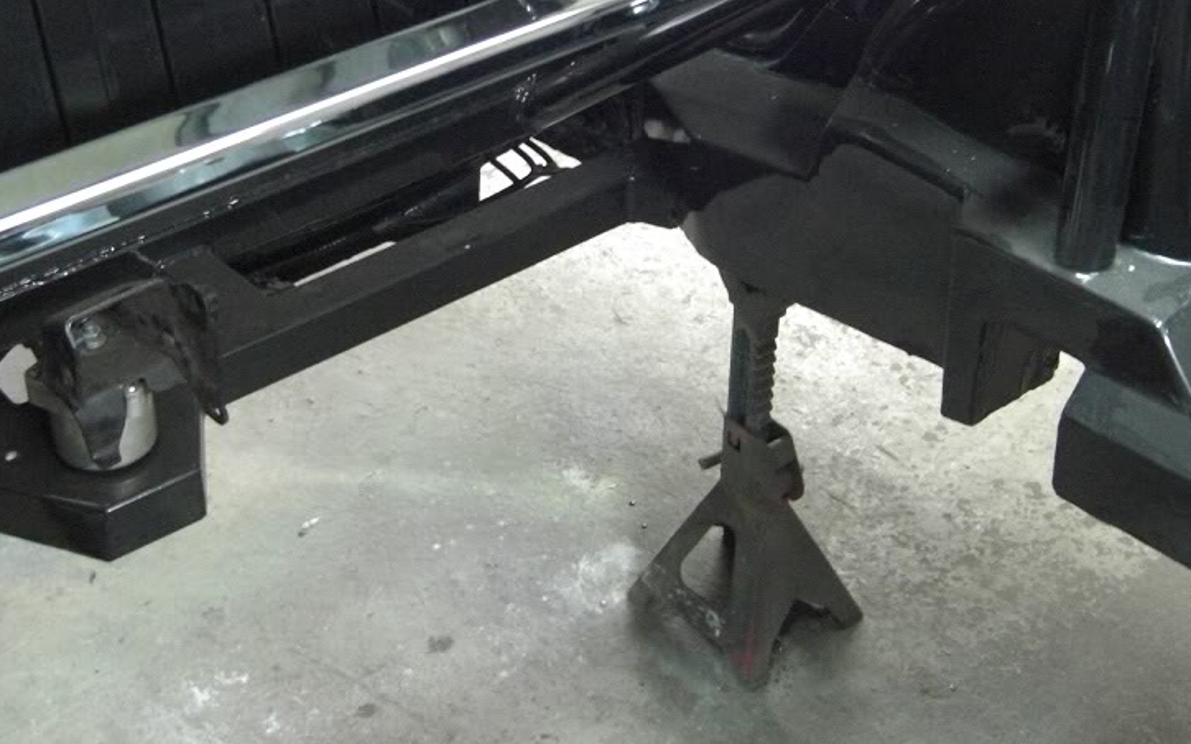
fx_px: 1850
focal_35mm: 57
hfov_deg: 35.7
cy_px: 127
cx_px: 596
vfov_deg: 22.4
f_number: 2.8
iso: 800
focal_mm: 7.9
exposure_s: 1/15
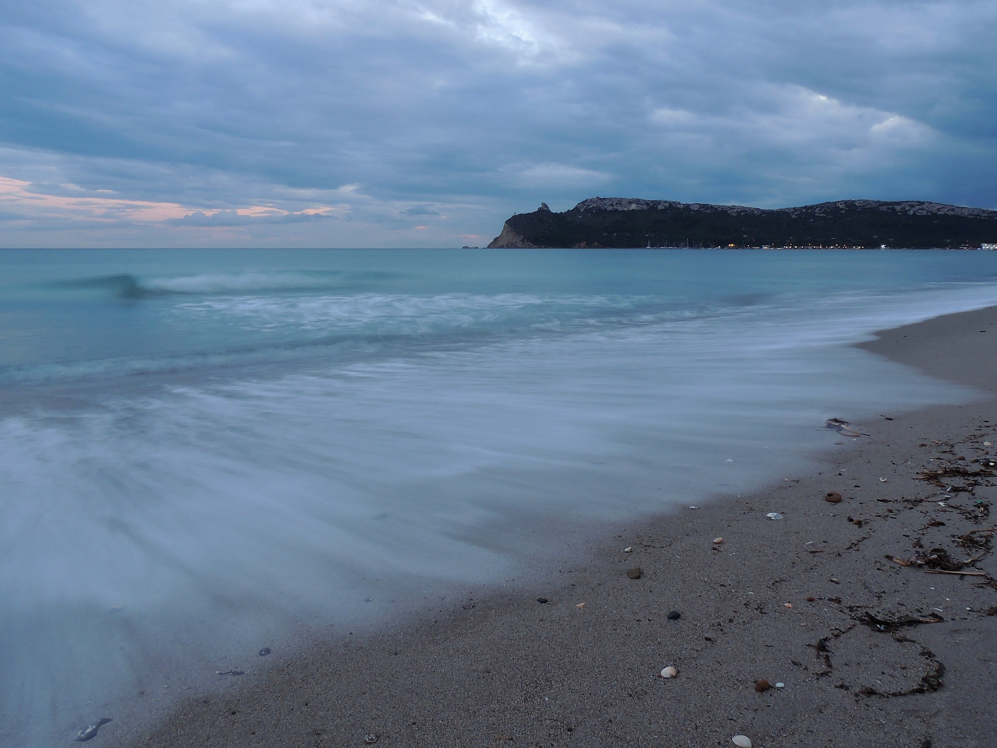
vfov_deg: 56.8
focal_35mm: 24
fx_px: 691
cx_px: 498
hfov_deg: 71.6
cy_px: 374
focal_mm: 4.3
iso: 100
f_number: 8.3
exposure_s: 1.3
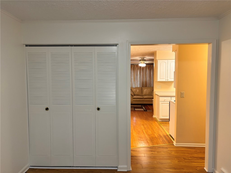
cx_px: 116
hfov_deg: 67.3
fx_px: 174
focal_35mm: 26
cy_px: 86
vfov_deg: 53.1
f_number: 1.6
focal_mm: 5.96
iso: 125
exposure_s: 1/60
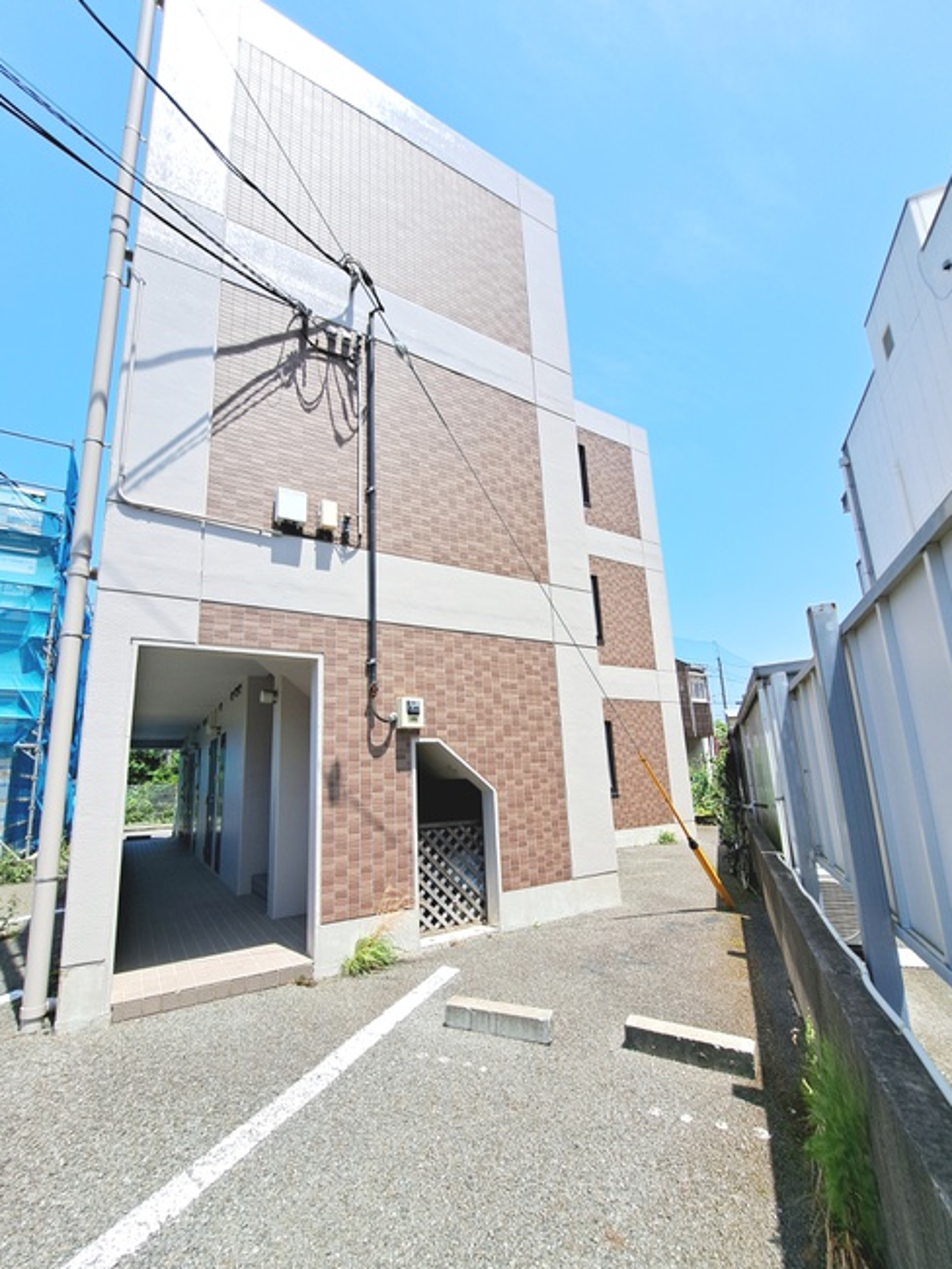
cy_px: 670
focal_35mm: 14
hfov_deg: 85.7
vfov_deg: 101.9
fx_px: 513
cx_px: 457
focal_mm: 1.74
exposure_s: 1/1357
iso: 50
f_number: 2.2
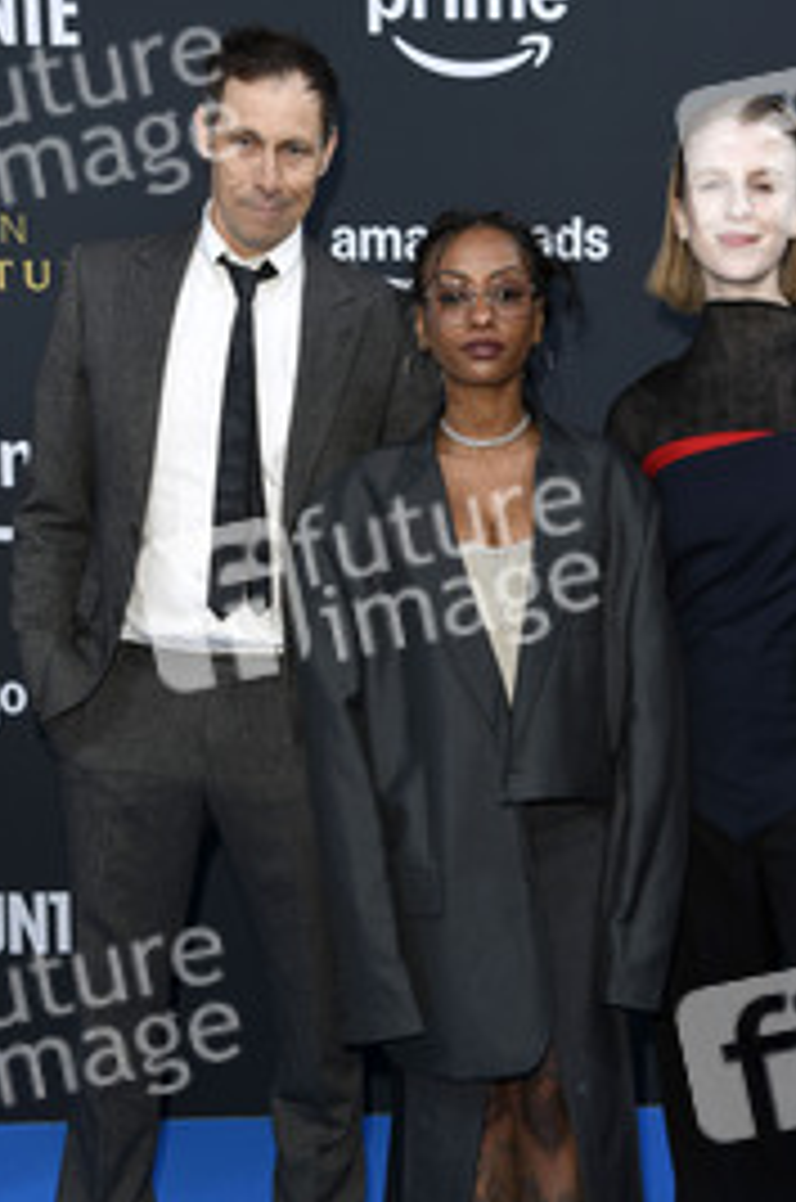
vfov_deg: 31.7
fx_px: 2098
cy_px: 810
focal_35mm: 63
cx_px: 499
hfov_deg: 21.4
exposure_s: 1/640
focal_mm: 42
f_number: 4
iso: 400
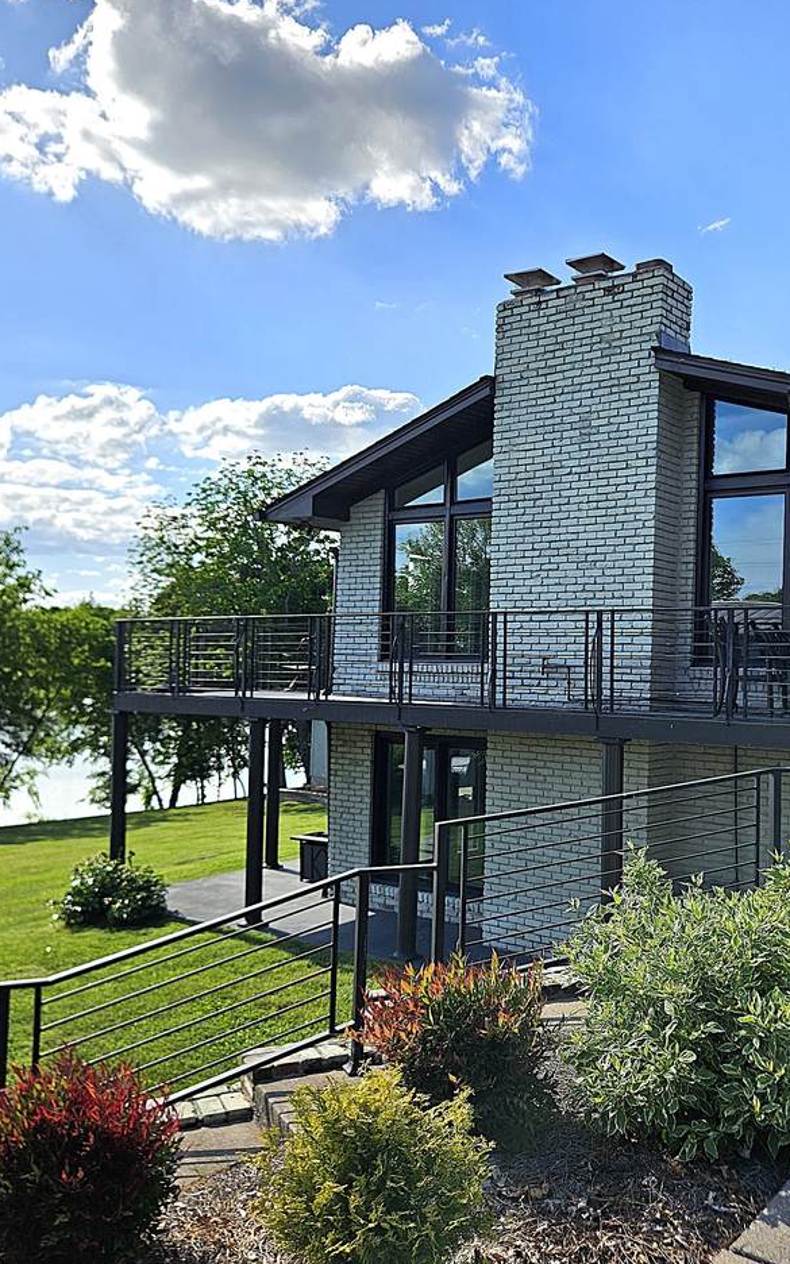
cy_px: 643
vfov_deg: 72.5
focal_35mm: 25
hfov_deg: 48.9
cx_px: 482
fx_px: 861
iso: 25
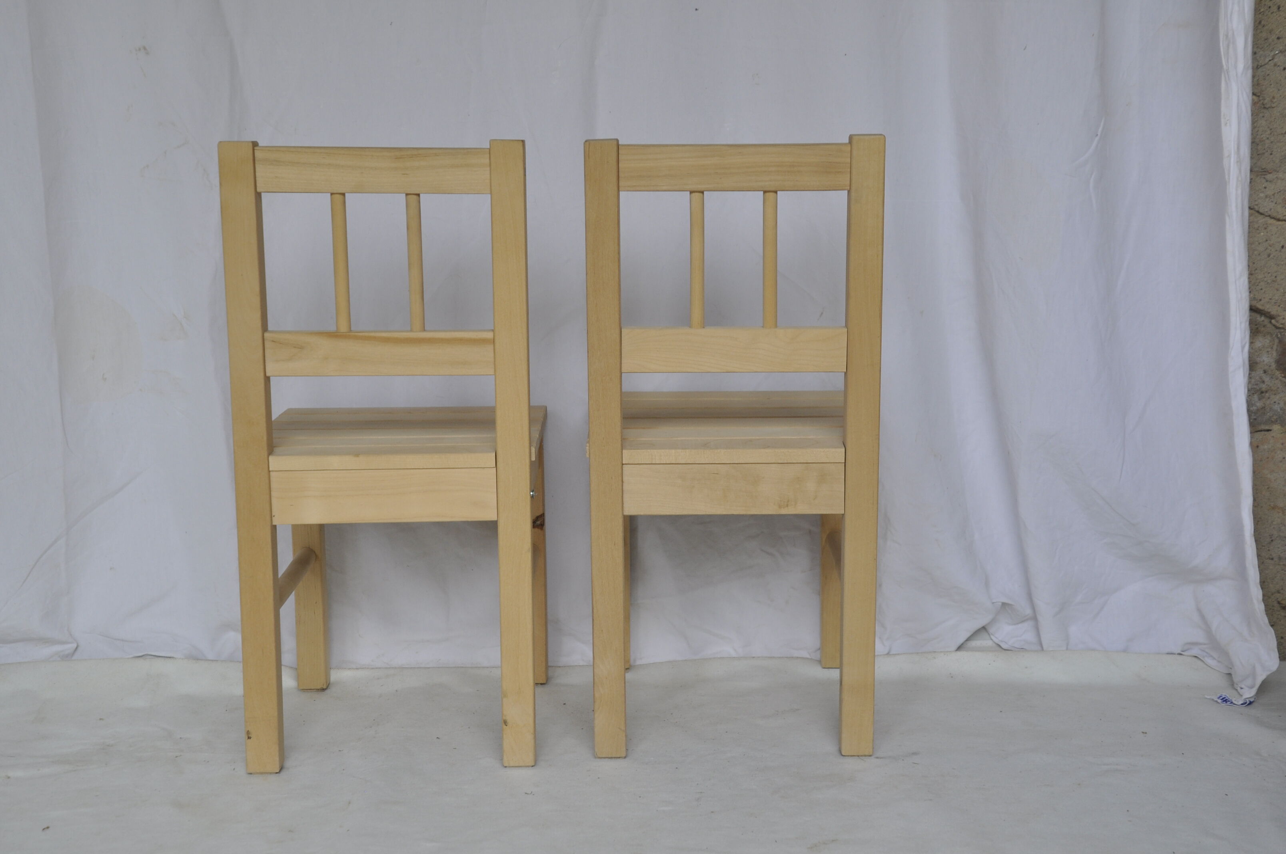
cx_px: 643
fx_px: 1873
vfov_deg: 25.7
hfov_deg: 37.9
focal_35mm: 52
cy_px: 427
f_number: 6.3
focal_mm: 35
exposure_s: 1/160
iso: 320
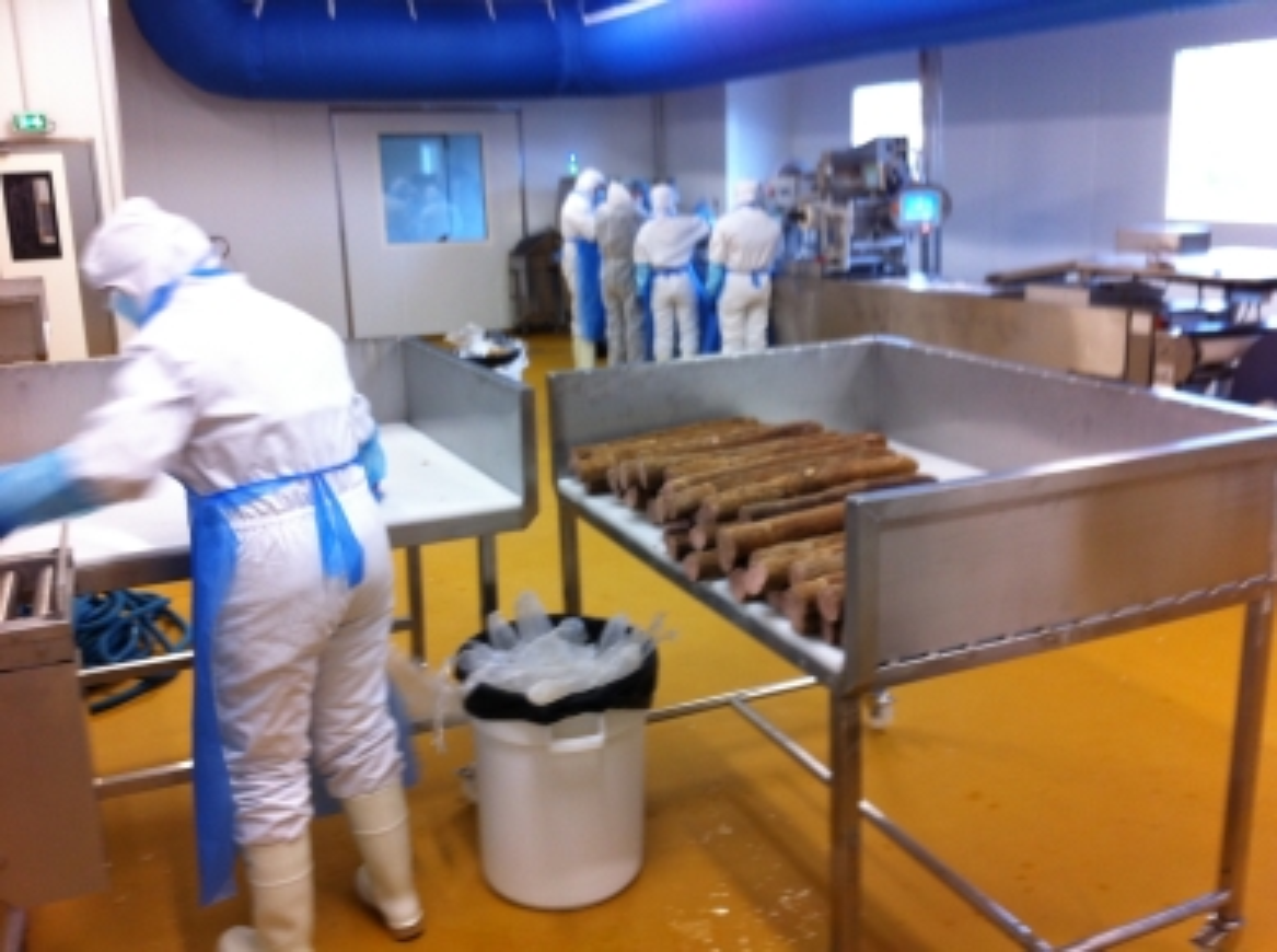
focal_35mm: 35
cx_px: 638
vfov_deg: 40.6
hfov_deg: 52.7
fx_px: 1288
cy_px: 476
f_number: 2.8
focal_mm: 3.85
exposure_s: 1/15
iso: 80
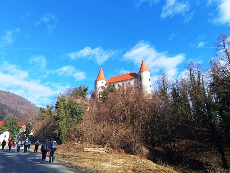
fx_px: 159
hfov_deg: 71.6
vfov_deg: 56.8
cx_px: 115
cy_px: 86
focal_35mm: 24
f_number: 1.88
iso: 50
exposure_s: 1/614
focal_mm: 5.59
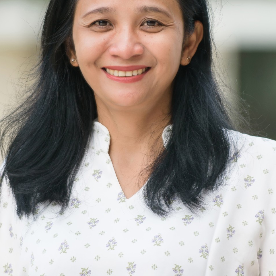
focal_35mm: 286
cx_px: 129
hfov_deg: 6.1
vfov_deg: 6.1
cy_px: 112
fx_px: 2580
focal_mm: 200
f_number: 3.2
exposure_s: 1/500
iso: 200
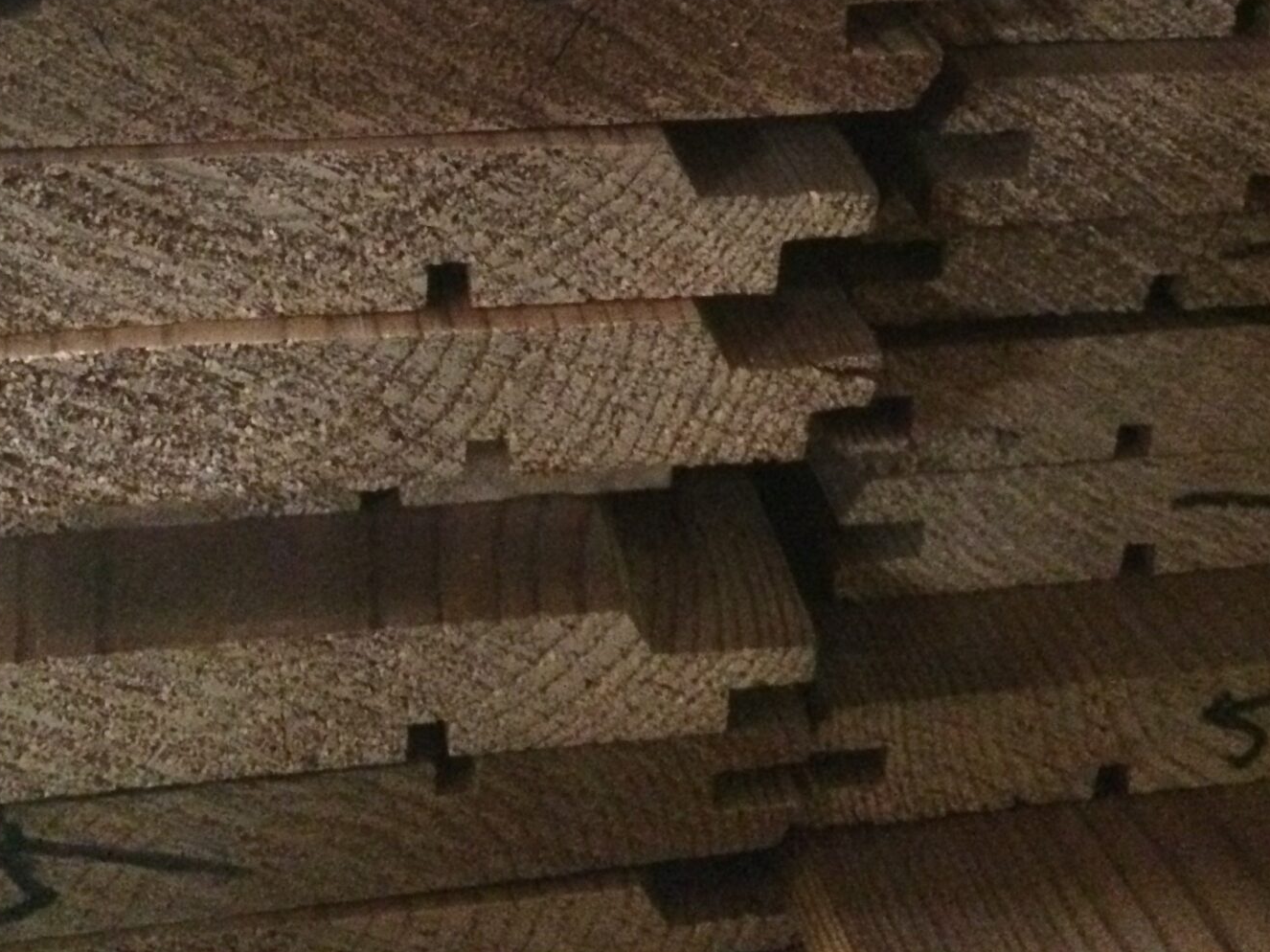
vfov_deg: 25.1
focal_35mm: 56
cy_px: 41
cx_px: 646
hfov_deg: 34.4
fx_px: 2054
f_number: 2.2
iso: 1250
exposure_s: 1/15
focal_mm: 4.15
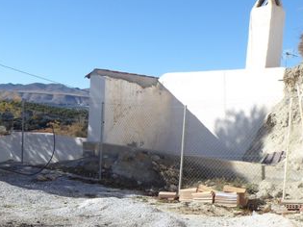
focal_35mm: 56
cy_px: 189
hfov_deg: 34.0
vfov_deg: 25.5
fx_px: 490
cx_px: 99
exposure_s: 1/800
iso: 80
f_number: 3.3
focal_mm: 4.3
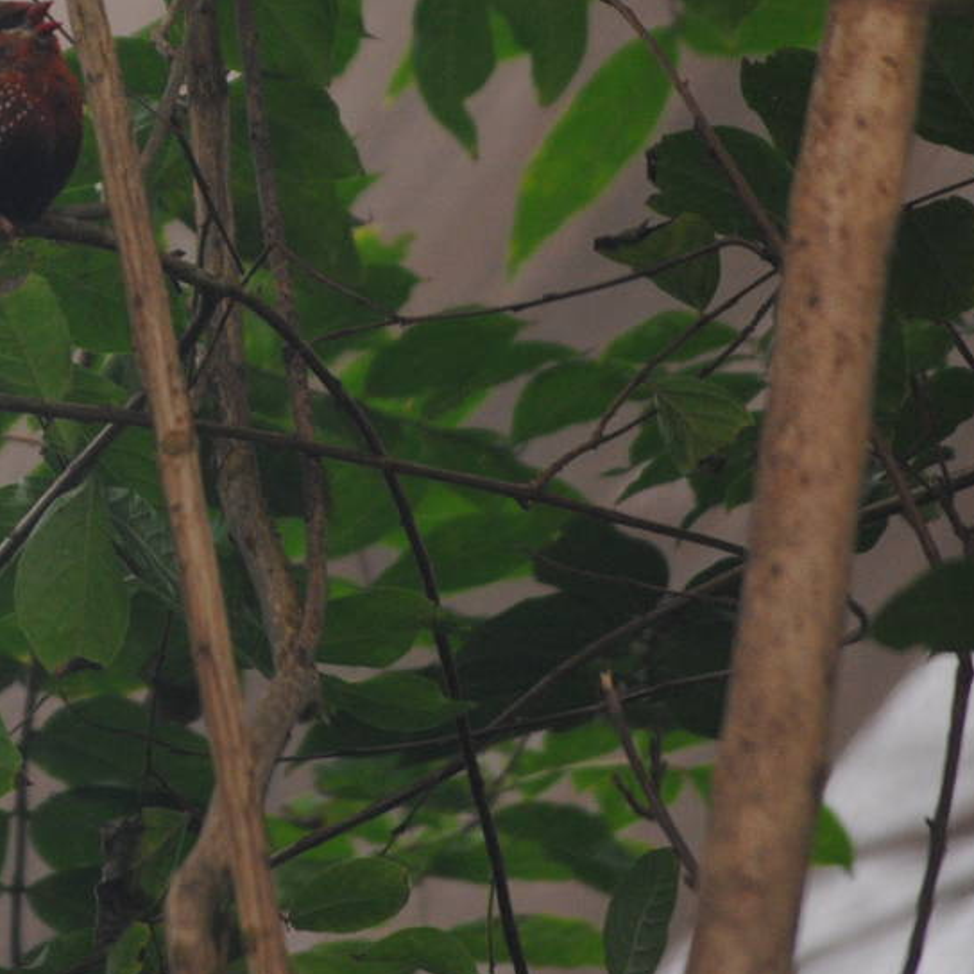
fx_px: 19132
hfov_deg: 2.9
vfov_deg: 2.9
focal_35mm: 601
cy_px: 110
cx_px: -30
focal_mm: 160
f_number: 5.3
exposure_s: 1/320
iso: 400
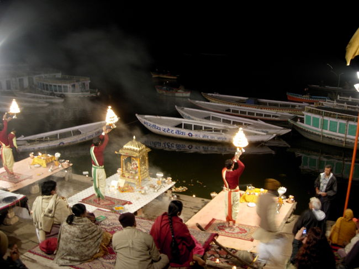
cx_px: 180
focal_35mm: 38
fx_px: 394
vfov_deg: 37.7
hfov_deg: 49.0
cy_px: 134
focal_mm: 7.8
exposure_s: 1/4.6
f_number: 2.8
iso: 64
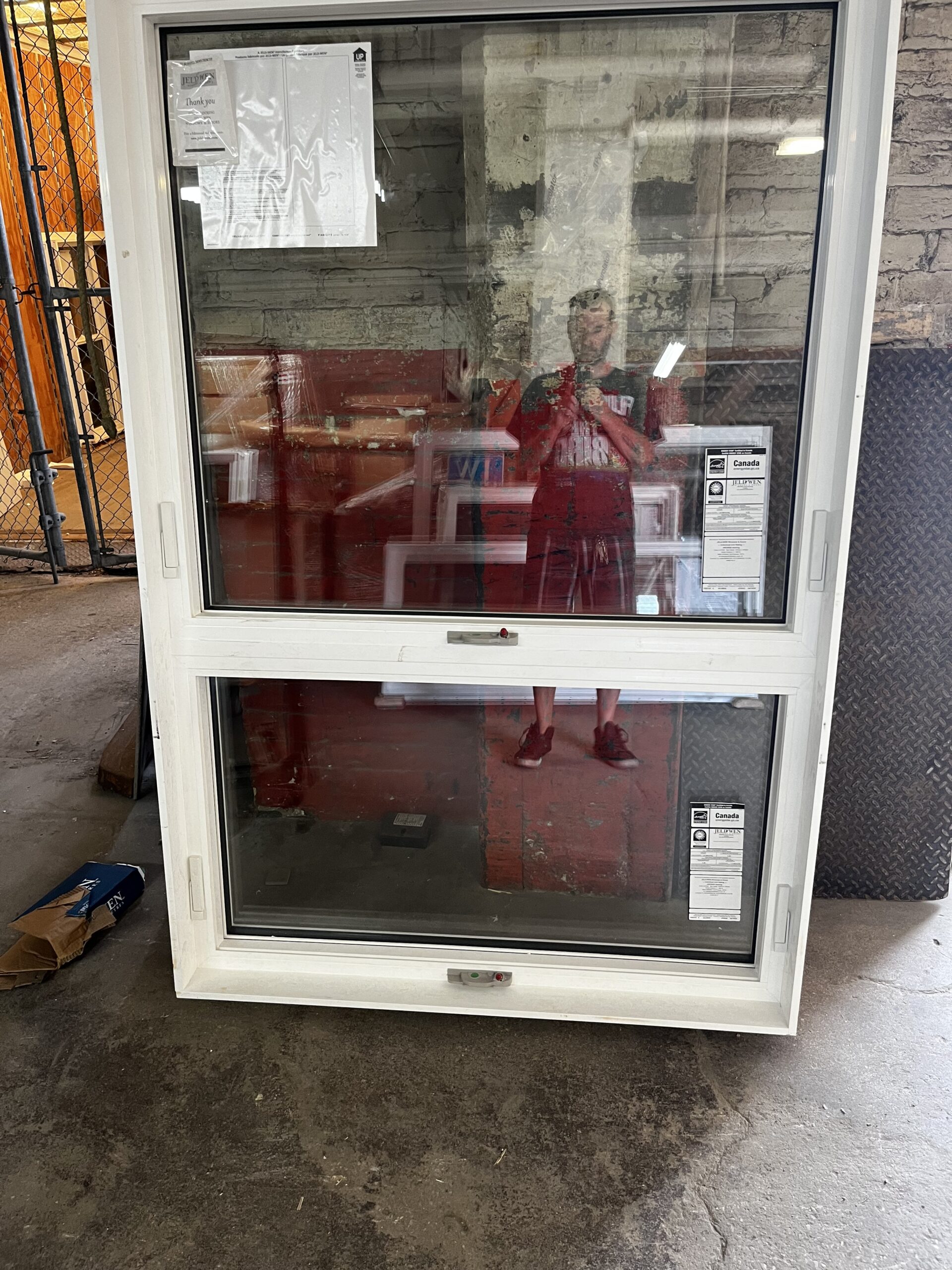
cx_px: 476
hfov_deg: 53.1
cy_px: 635
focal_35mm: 26
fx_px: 953
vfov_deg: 67.3
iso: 125
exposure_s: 1/74
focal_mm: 5.1
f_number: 1.6
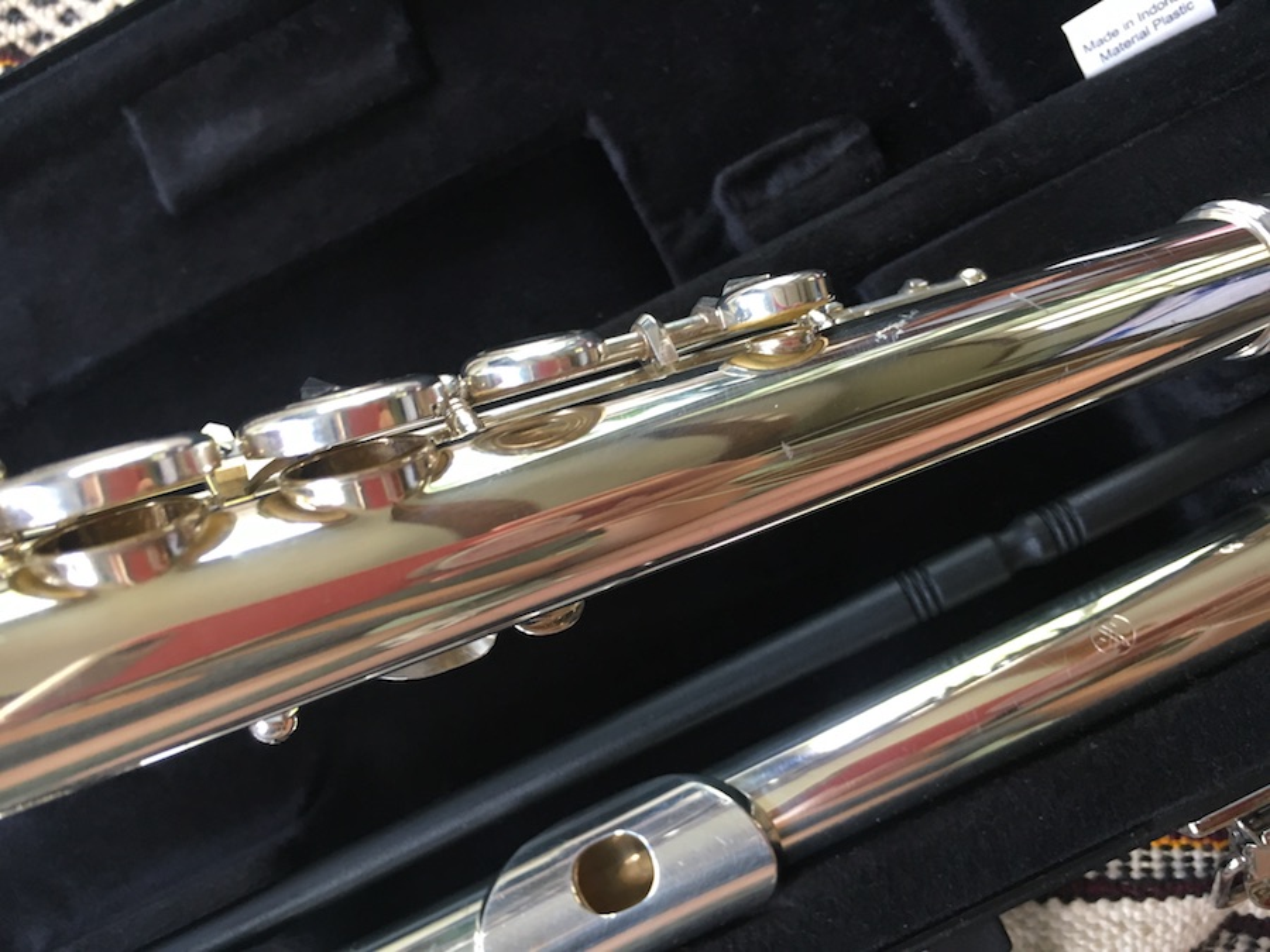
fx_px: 1064
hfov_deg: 61.7
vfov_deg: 48.2
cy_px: 476
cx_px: 635
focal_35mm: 29
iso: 80
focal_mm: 4.15
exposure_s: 1/30
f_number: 2.2
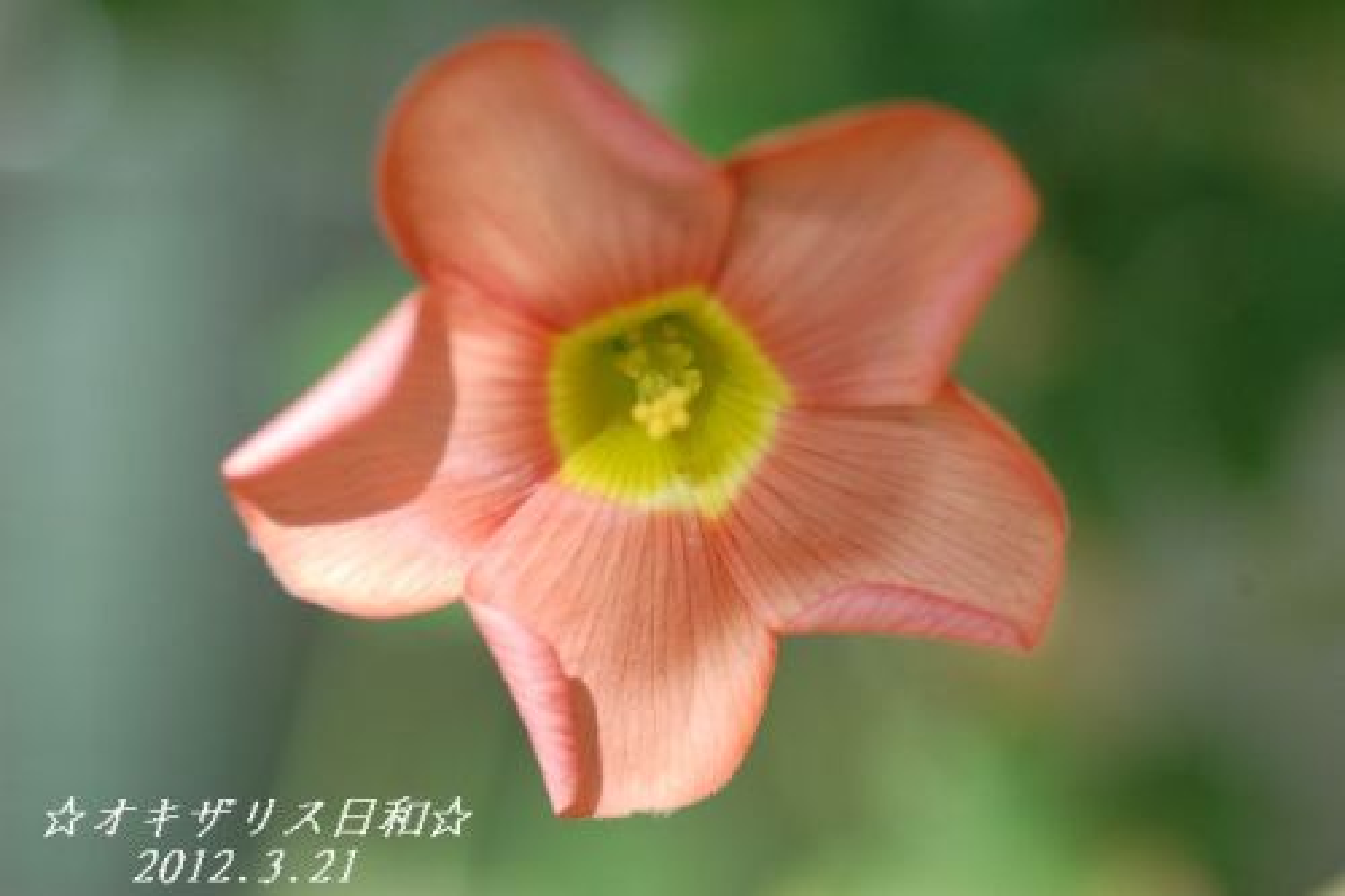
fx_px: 5042
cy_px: 448
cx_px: 672
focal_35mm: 135
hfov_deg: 15.2
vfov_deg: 10.2
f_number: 8
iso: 200
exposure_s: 1/125
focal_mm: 90
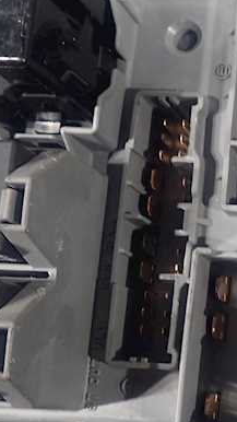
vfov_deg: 26.2
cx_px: 362
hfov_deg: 13.9
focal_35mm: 81
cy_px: 223
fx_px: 905
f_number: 2.2
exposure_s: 1/60
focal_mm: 5.14
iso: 100
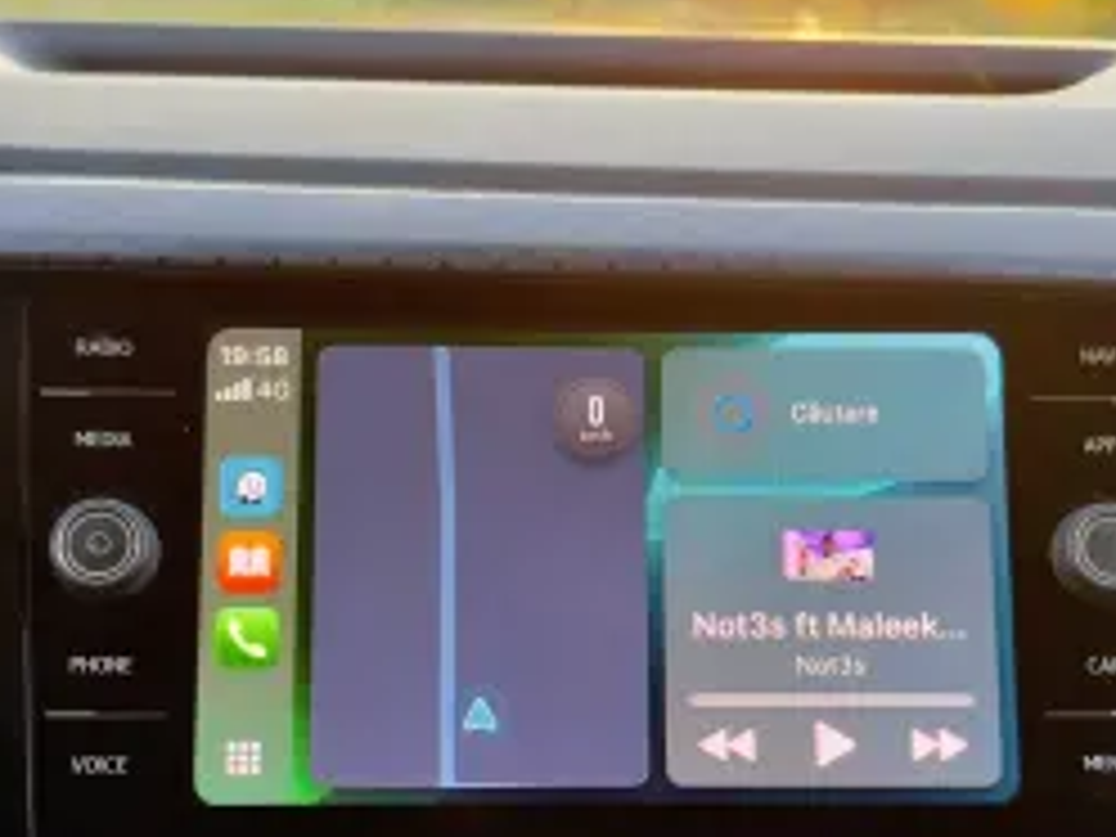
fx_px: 1967
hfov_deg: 31.7
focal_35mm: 61
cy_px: 572
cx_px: 608
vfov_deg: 23.9
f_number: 1.78
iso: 100
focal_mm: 6.76
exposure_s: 1/83
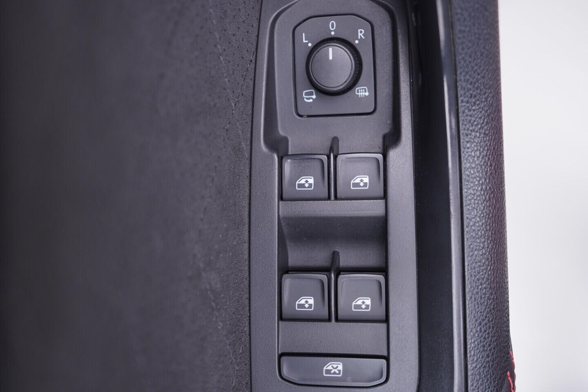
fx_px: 588
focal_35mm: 36
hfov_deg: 53.1
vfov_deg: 36.9
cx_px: 294
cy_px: 196
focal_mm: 24
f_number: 2.8
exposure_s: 1/40
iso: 250
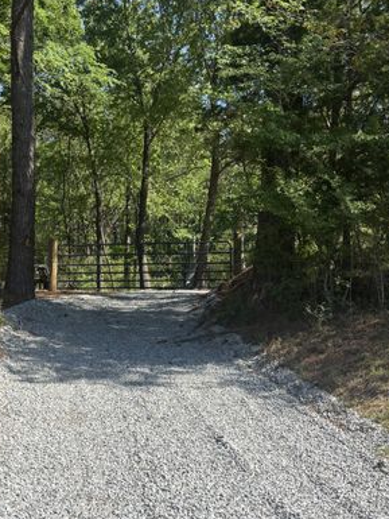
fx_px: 674
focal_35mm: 45
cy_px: 285
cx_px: 100
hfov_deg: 31.6
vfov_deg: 42.0
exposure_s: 1/2710
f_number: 1.6
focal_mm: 5.96
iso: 50
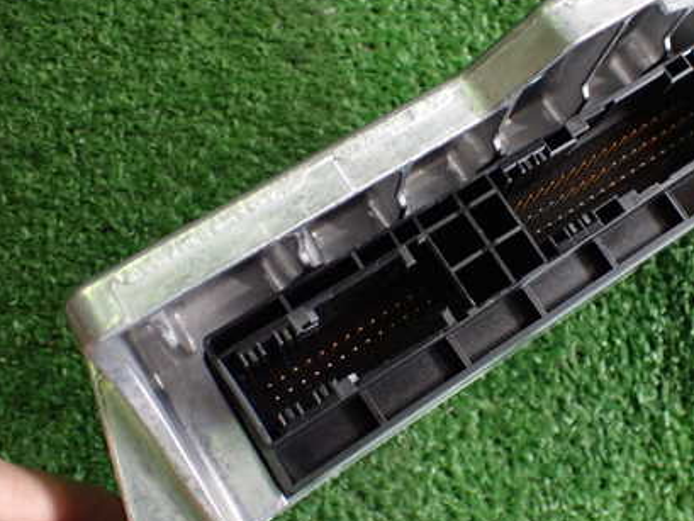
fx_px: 882
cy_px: 248
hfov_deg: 42.0
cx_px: 494
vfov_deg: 32.9
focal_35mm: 44
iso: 640
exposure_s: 1/125
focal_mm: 5.4
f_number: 2.3
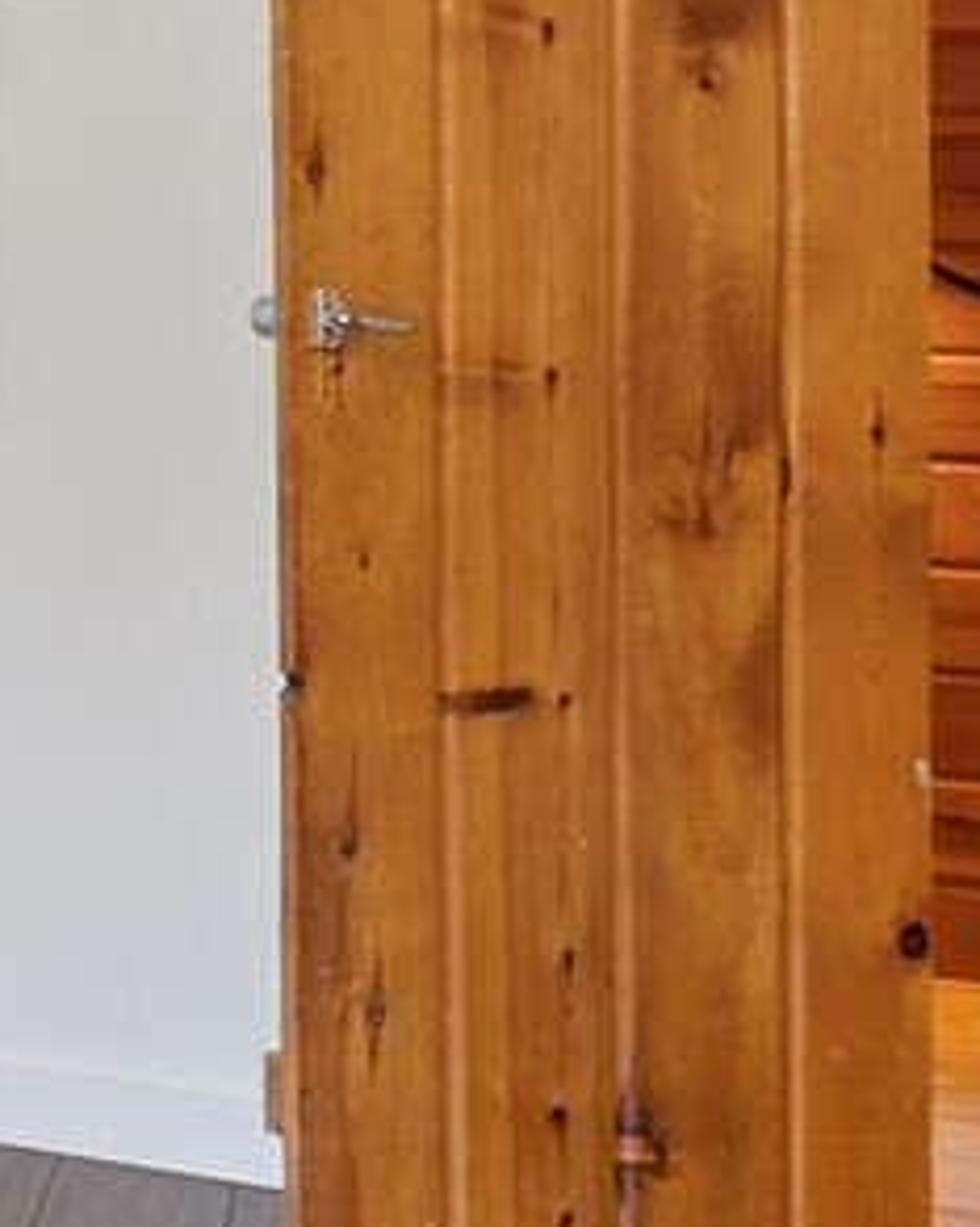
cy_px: 140
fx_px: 3157
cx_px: -1824
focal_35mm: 87
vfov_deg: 21.5
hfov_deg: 11.6
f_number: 8
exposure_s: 1/5
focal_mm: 16
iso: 125
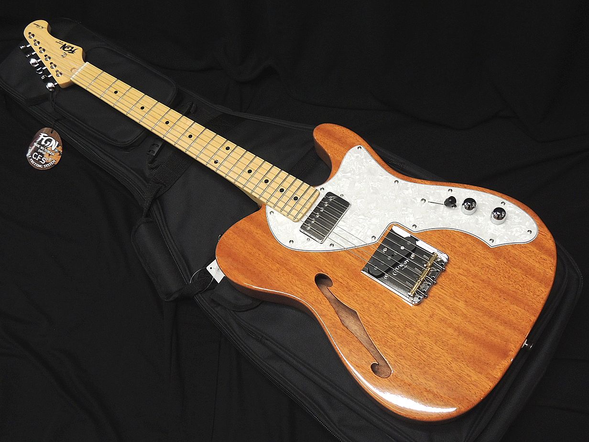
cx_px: 294
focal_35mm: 35
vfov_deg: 40.7
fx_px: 596
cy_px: 221
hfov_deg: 52.6
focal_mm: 6.2
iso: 400
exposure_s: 1/30
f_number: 3.3
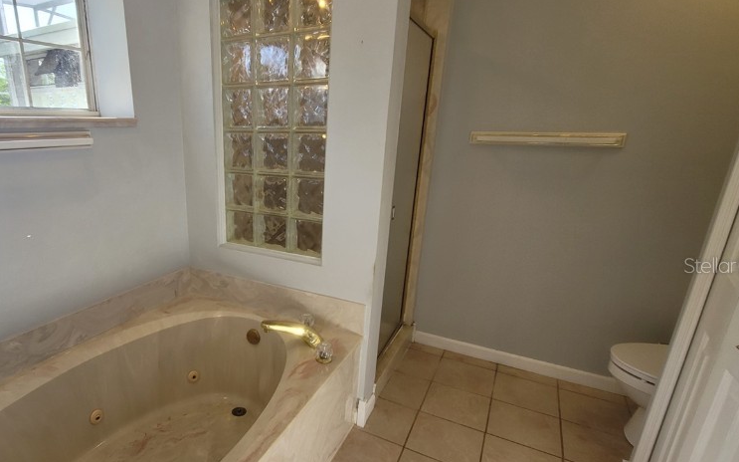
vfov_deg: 61.9
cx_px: 269
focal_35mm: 19
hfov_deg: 85.9
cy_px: 265
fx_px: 383
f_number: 2.2
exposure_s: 1/60
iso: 100
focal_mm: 2.2
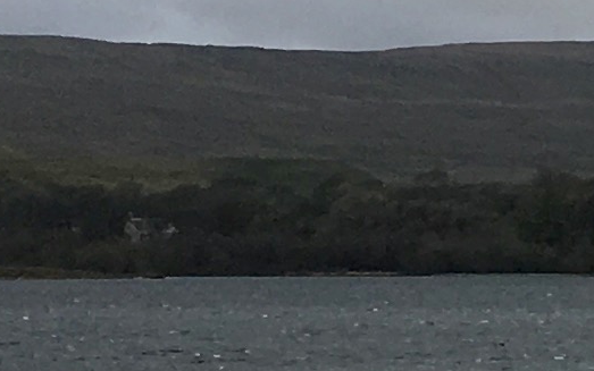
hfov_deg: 8.1
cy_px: 189
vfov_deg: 5.5
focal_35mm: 237
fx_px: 3837
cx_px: 1476
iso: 25
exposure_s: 1/916
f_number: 2.2
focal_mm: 4.15
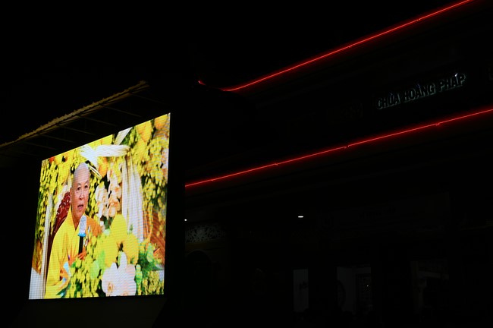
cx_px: 246
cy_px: 164
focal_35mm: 40
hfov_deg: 48.5
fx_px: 547
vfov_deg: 33.3
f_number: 4.5
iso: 125
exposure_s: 1/125
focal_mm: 40
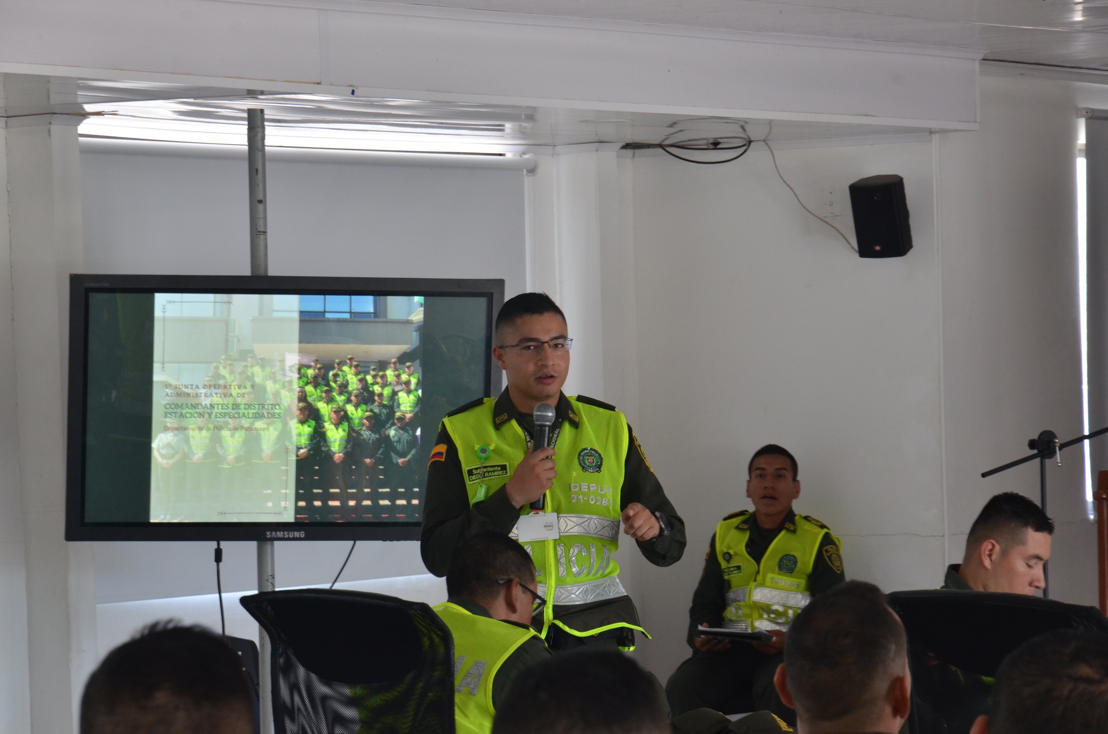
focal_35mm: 158
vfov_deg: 8.7
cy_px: 367
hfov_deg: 13.1
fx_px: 4837
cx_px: 554
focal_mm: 105
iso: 800
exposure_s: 1/30
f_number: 8
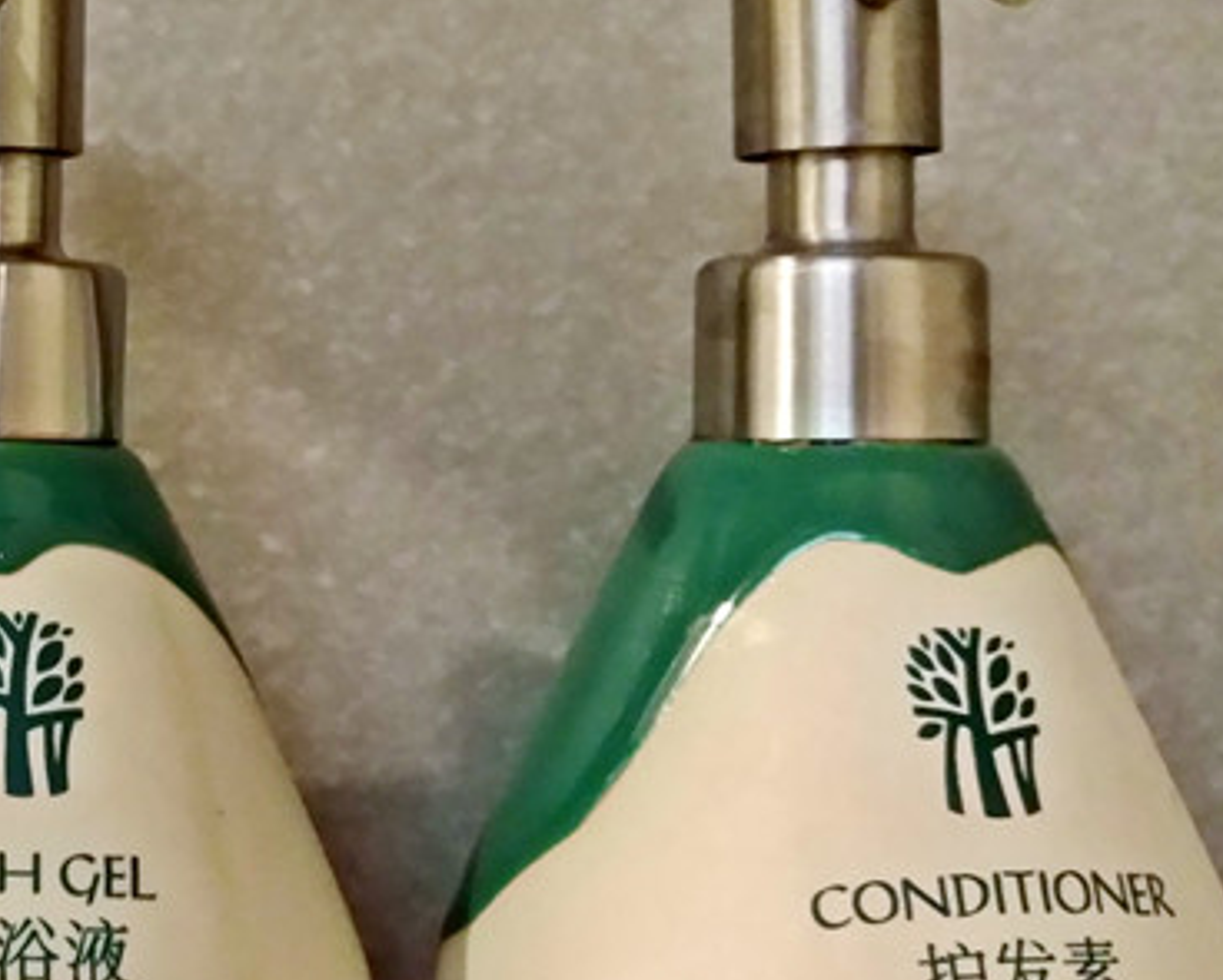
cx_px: -56
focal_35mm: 62
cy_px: 470
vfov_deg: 24.6
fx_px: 2246
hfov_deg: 28.2
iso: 1731
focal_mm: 4.52
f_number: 2
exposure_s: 1/20
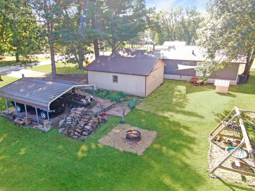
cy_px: 96
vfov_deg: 56.8
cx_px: 128
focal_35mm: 24
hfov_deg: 71.6
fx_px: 177
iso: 100
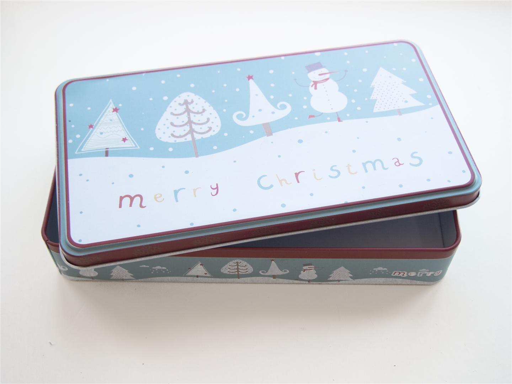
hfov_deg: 42.9
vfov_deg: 32.9
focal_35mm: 44
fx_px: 651
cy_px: 192
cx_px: 256
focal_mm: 22
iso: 250
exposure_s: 1/60
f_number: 4.1
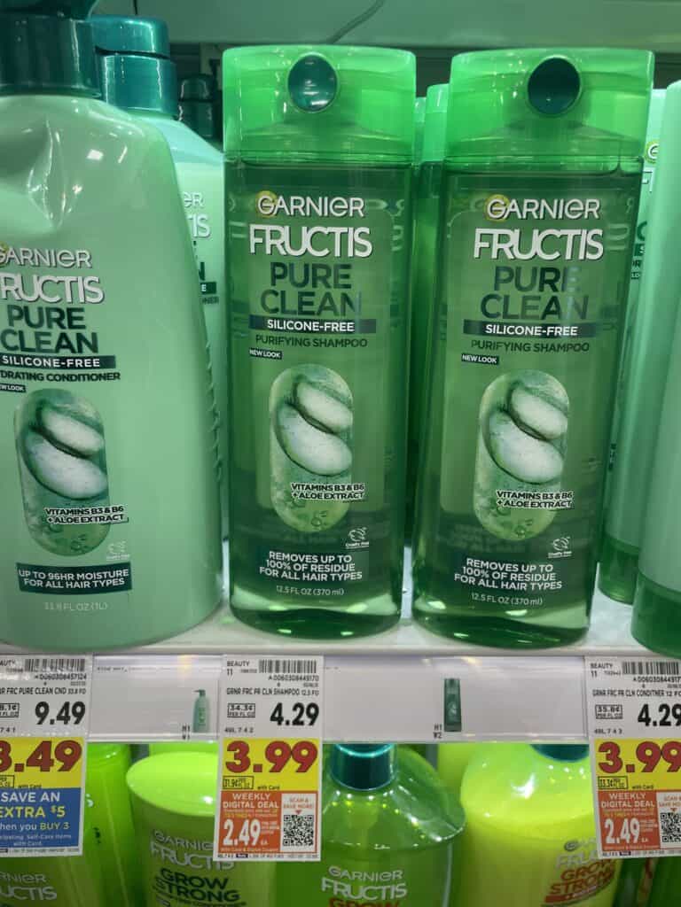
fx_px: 682
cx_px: 340
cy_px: 454
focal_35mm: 26
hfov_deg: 53.1
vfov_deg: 67.3
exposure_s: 1/120
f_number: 1.6
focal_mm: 4.2
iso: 100
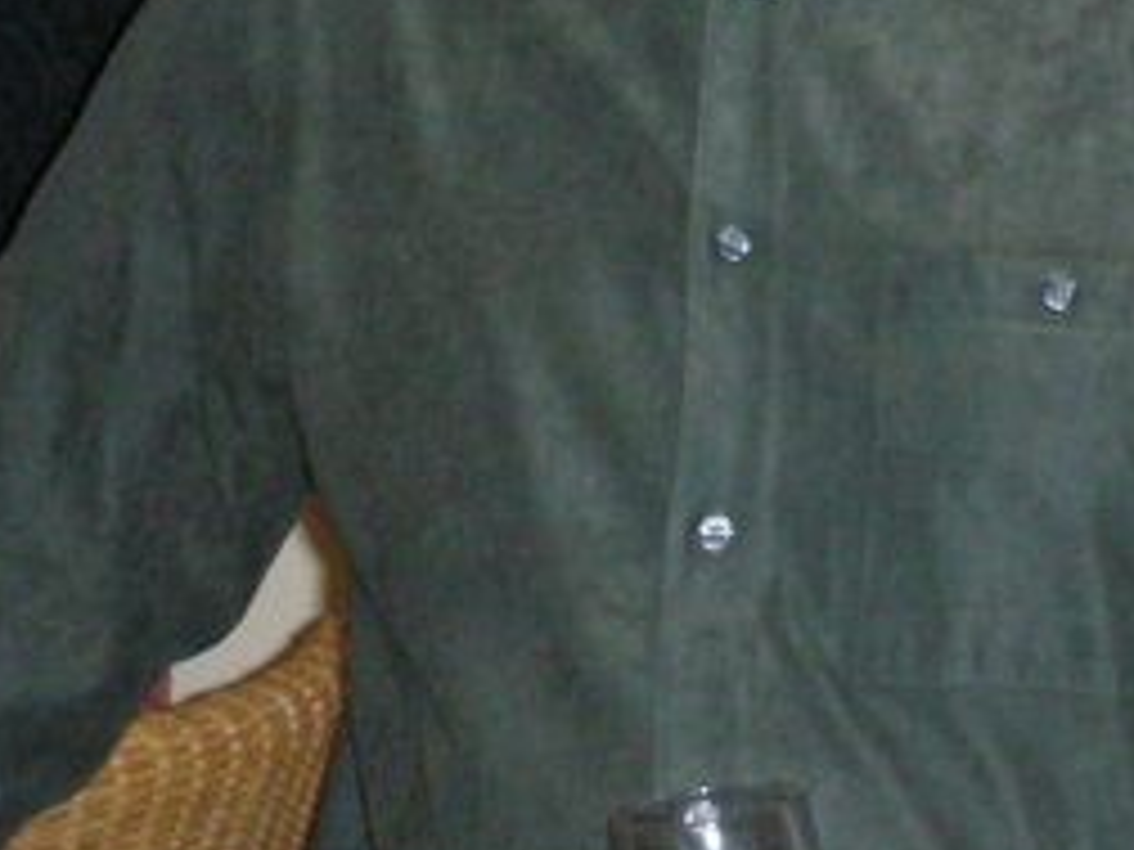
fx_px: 6716
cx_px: 614
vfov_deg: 7.2
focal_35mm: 205
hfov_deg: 9.7
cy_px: -274
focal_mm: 12.2
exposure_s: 1/120
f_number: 4.1
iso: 446
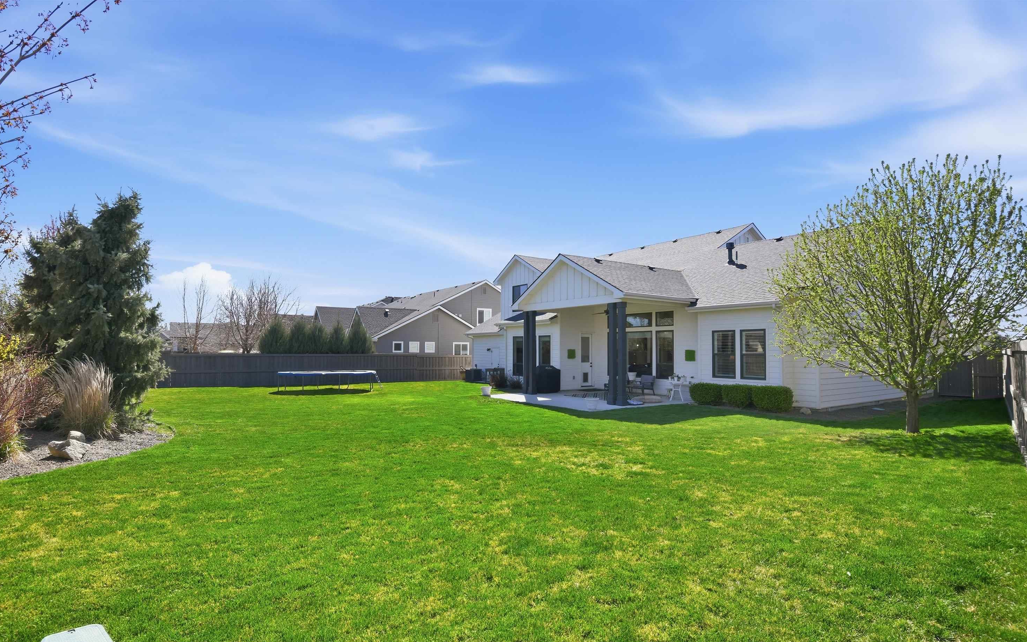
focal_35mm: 17
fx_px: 476
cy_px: 356
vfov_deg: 67.8
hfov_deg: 94.4
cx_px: 522
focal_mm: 16
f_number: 11
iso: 320
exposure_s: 1/250
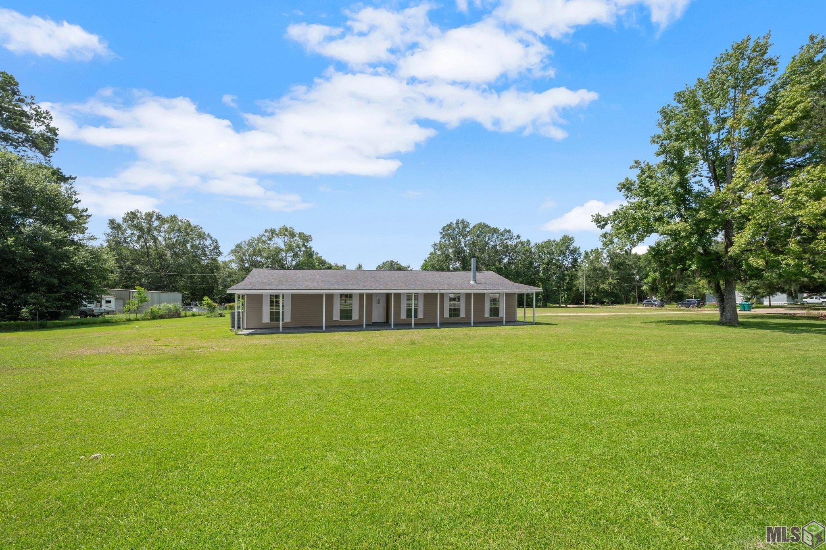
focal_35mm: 14
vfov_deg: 81.1
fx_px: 321
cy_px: 275
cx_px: 413
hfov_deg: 104.3
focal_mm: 14
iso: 320
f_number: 10
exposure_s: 1/320
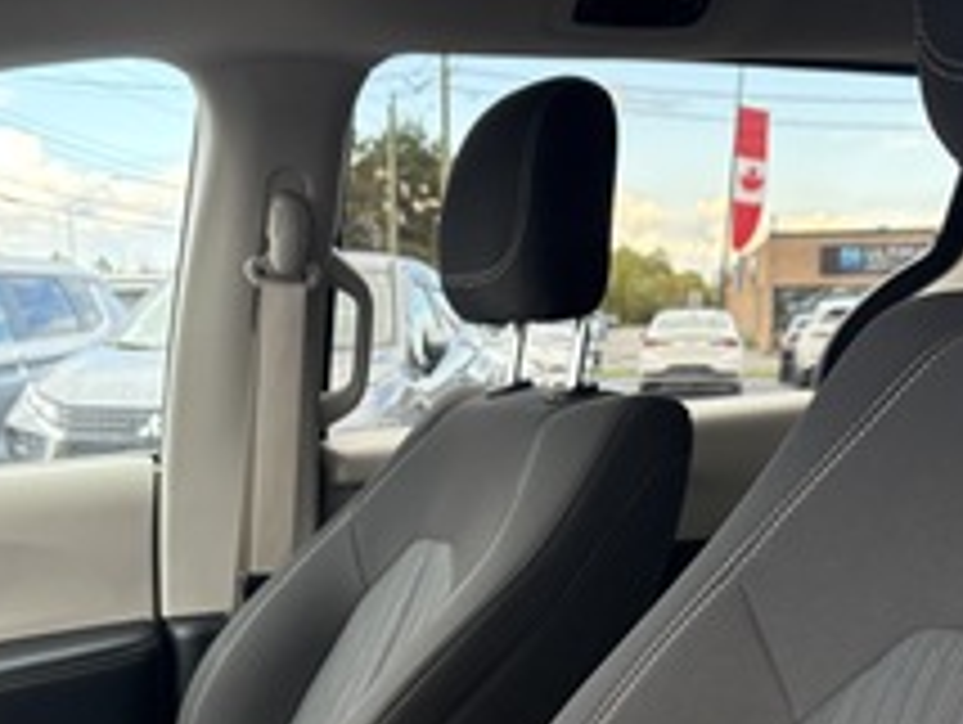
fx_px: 1420
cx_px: 490
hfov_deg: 37.5
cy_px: 699
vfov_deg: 27.2
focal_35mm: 51
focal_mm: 5.96
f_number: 1.6
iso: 100
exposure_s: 1/183
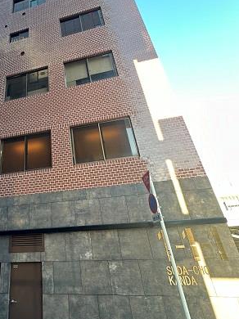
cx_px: 46
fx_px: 212
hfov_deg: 54.5
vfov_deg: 73.7
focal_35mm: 23
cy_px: 142
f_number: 2.2
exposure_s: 1/99
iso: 80
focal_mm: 2.22
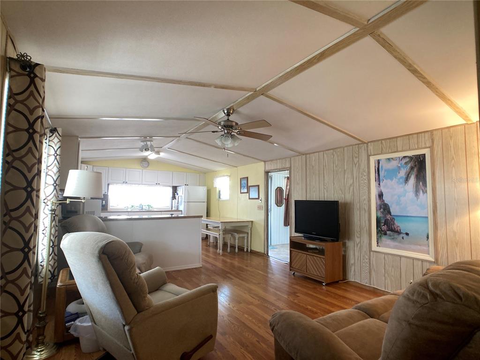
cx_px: 240
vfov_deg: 49.7
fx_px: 388
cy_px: 180
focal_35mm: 28
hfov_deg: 63.4
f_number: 1.8
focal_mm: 3.99
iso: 125
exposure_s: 1/60
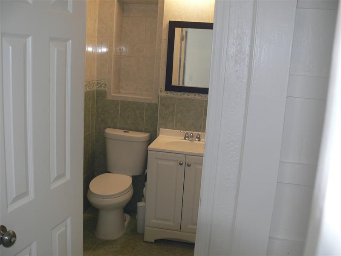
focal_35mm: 35
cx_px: 170
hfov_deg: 52.6
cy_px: 128
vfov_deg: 40.7
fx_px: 345
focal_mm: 7.4
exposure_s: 1/30
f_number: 2.8
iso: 100
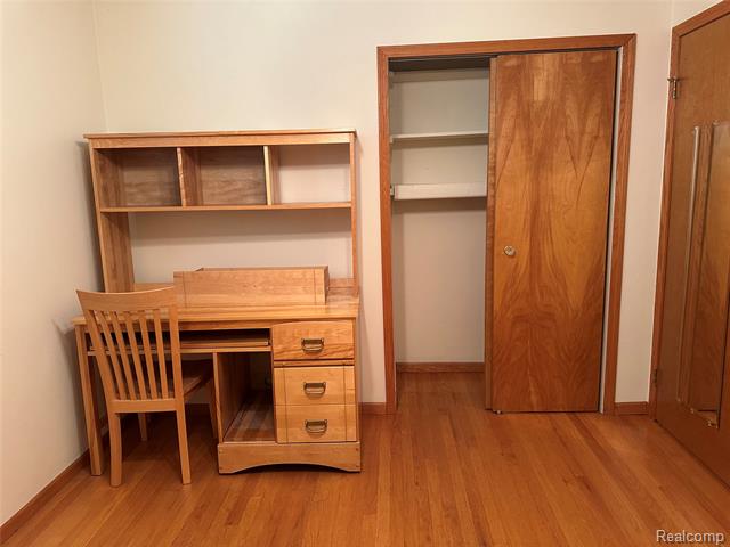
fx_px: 506
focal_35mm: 24
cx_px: 365
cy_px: 274
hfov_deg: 71.6
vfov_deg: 56.8
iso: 400
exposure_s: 1/60
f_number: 1.78
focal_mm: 6.86
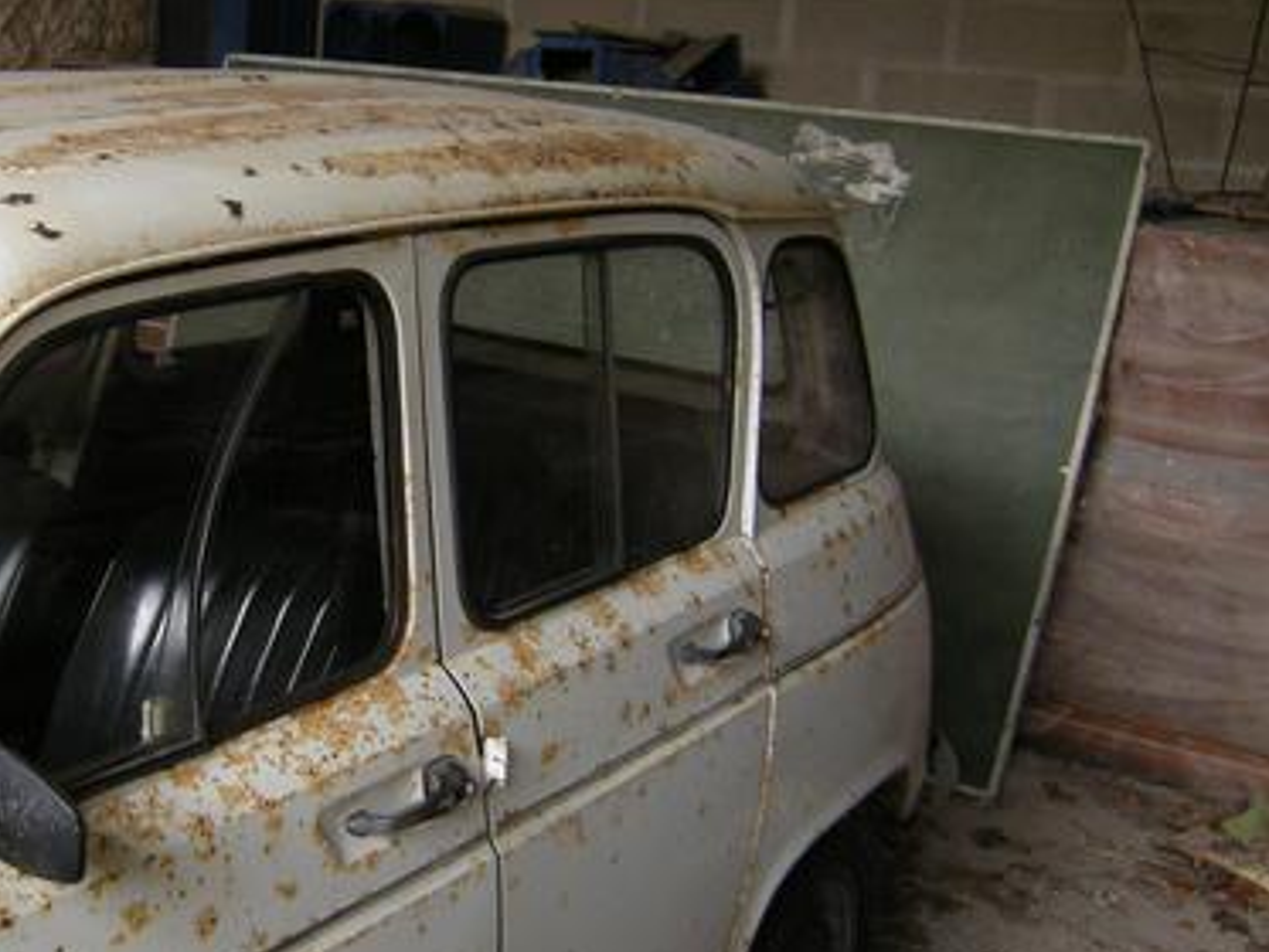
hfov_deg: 37.9
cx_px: 214
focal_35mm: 48
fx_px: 1760
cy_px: 483
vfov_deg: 30.3
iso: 93
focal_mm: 4.7
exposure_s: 1/54
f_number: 2.8
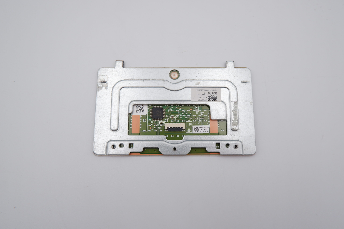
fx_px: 220
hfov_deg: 76.1
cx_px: 172
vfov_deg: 55.1
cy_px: 114
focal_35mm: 23
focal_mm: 15
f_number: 6.4
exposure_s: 1/420
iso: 800
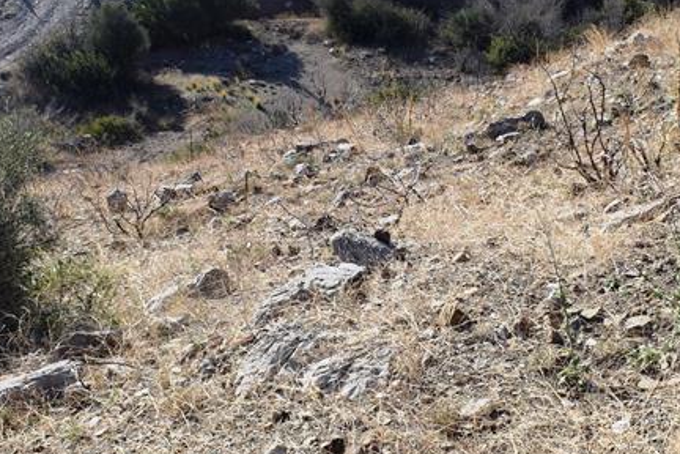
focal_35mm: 64
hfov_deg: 31.3
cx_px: 428
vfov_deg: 21.2
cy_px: 180
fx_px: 1209
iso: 200
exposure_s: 1/320
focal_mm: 18
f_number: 9
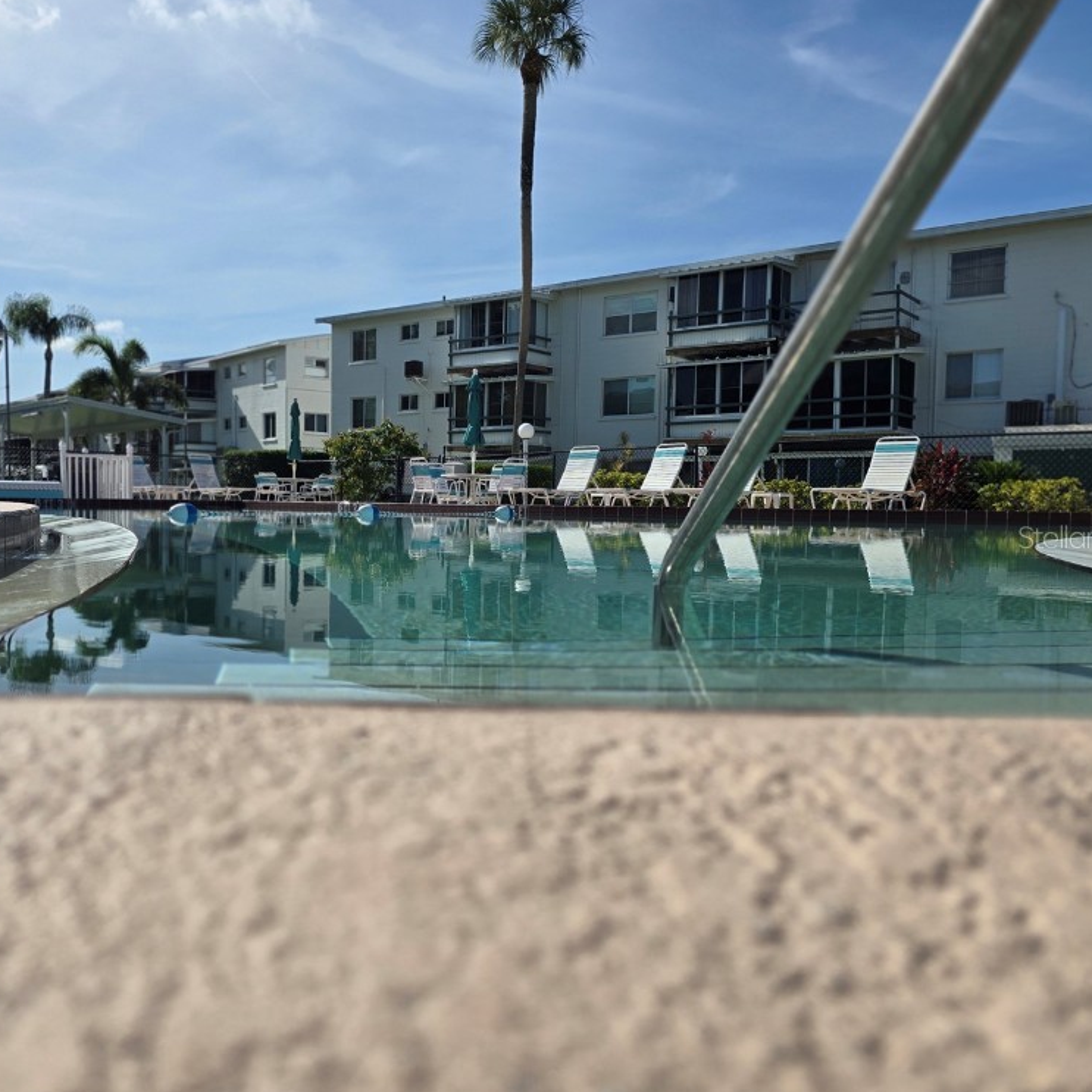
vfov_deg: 57.3
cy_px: 536
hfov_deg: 56.6
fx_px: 999
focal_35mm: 28
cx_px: 404
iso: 12
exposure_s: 1/1550
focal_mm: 6.3
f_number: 1.7
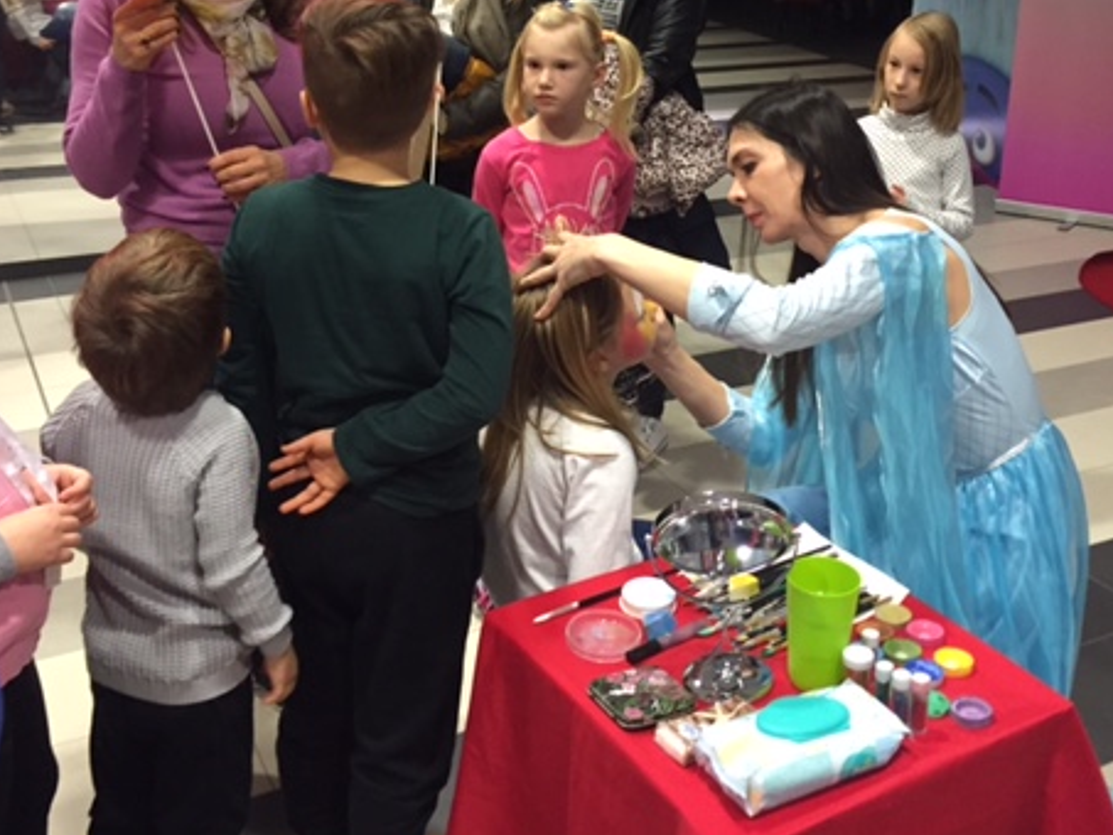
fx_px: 1319
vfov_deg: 34.8
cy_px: 273
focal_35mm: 41
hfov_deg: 45.7
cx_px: 629
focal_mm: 4.15
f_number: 2.2
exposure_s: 1/30
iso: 200
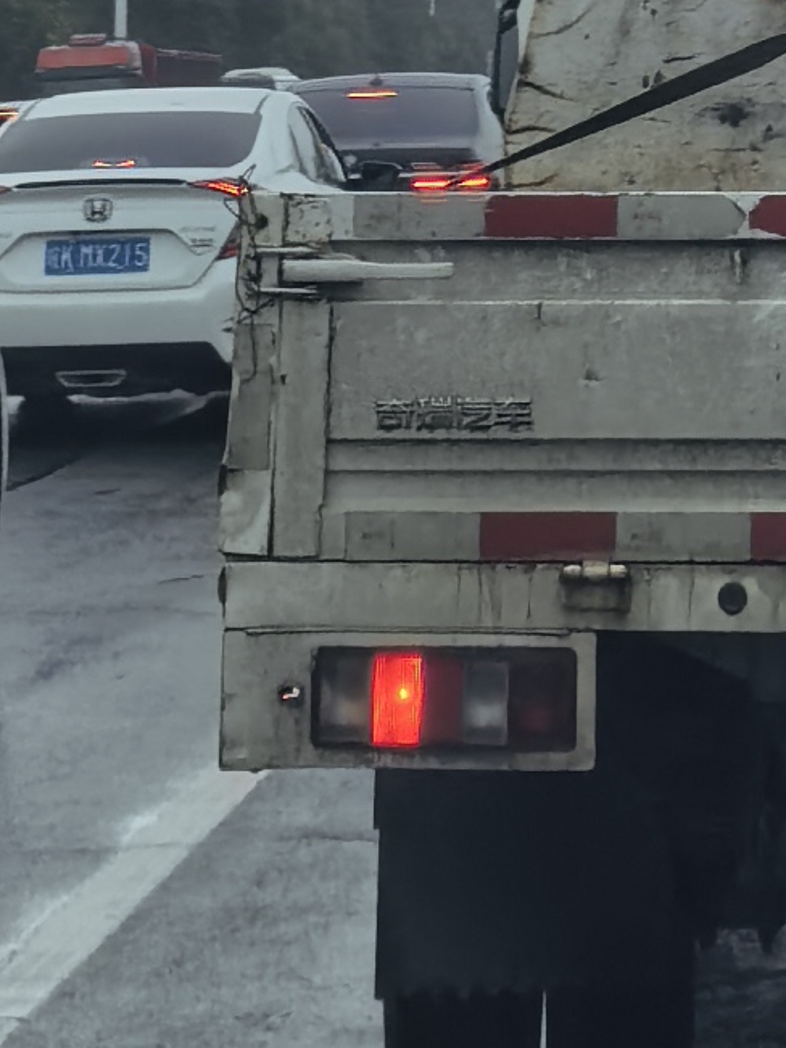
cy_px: -1645
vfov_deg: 10.7
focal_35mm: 151
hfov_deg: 9.7
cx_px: 794
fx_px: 4573
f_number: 2
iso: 50
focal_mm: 5.75
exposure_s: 1/254
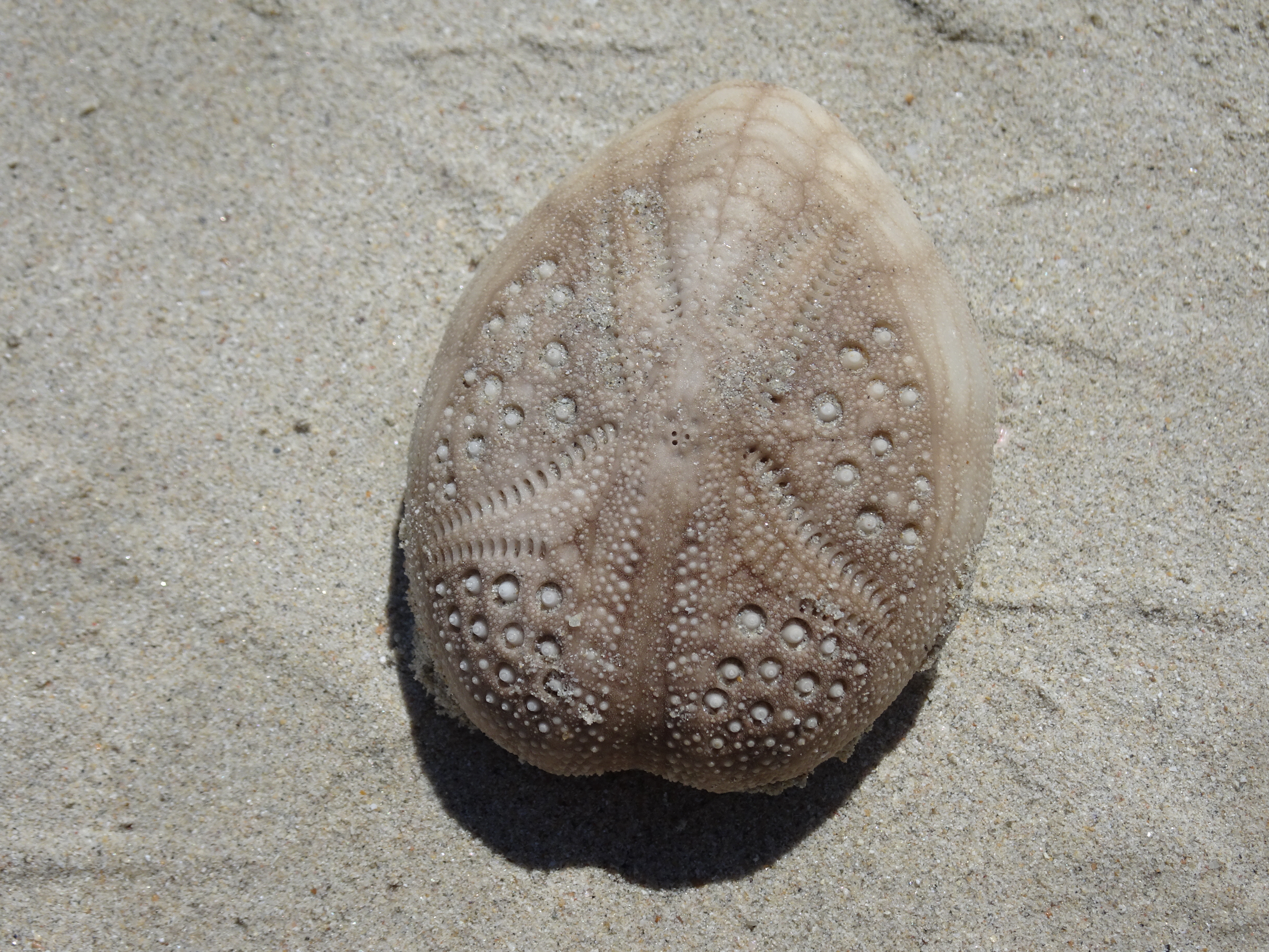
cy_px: 476
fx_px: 2420
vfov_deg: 22.3
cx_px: 634
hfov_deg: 29.4
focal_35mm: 66
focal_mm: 11.32
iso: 80
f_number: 4.5
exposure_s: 1/1250
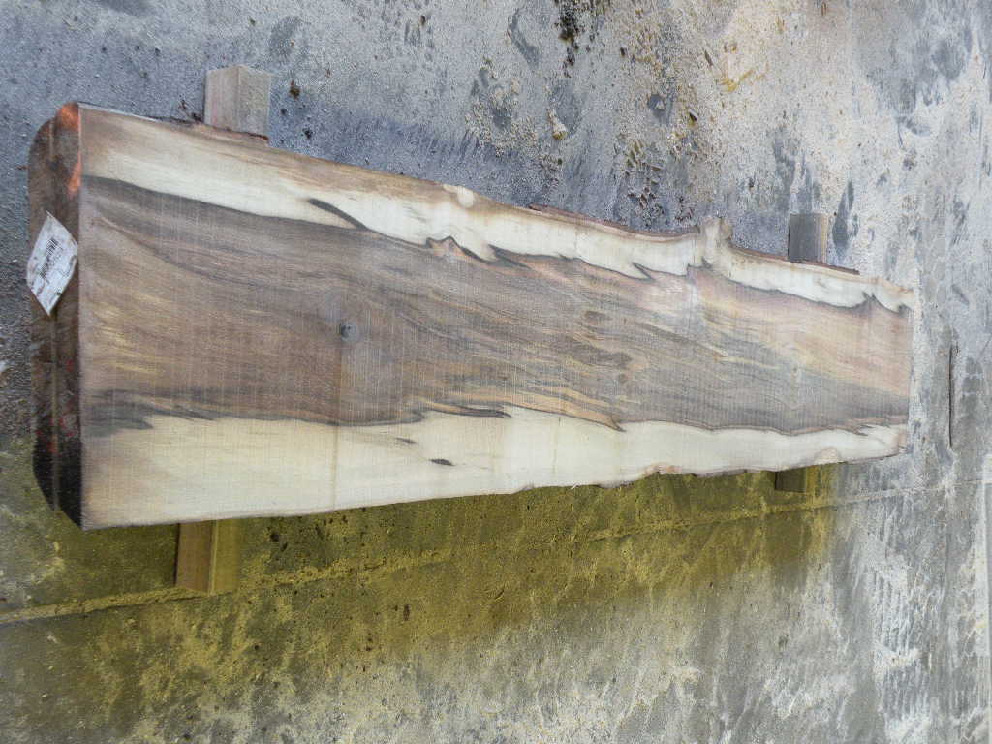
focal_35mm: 42
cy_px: 372
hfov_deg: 44.8
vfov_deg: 34.3
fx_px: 1204
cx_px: 496
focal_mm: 7.4
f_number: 3.2
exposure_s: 1/60
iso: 296
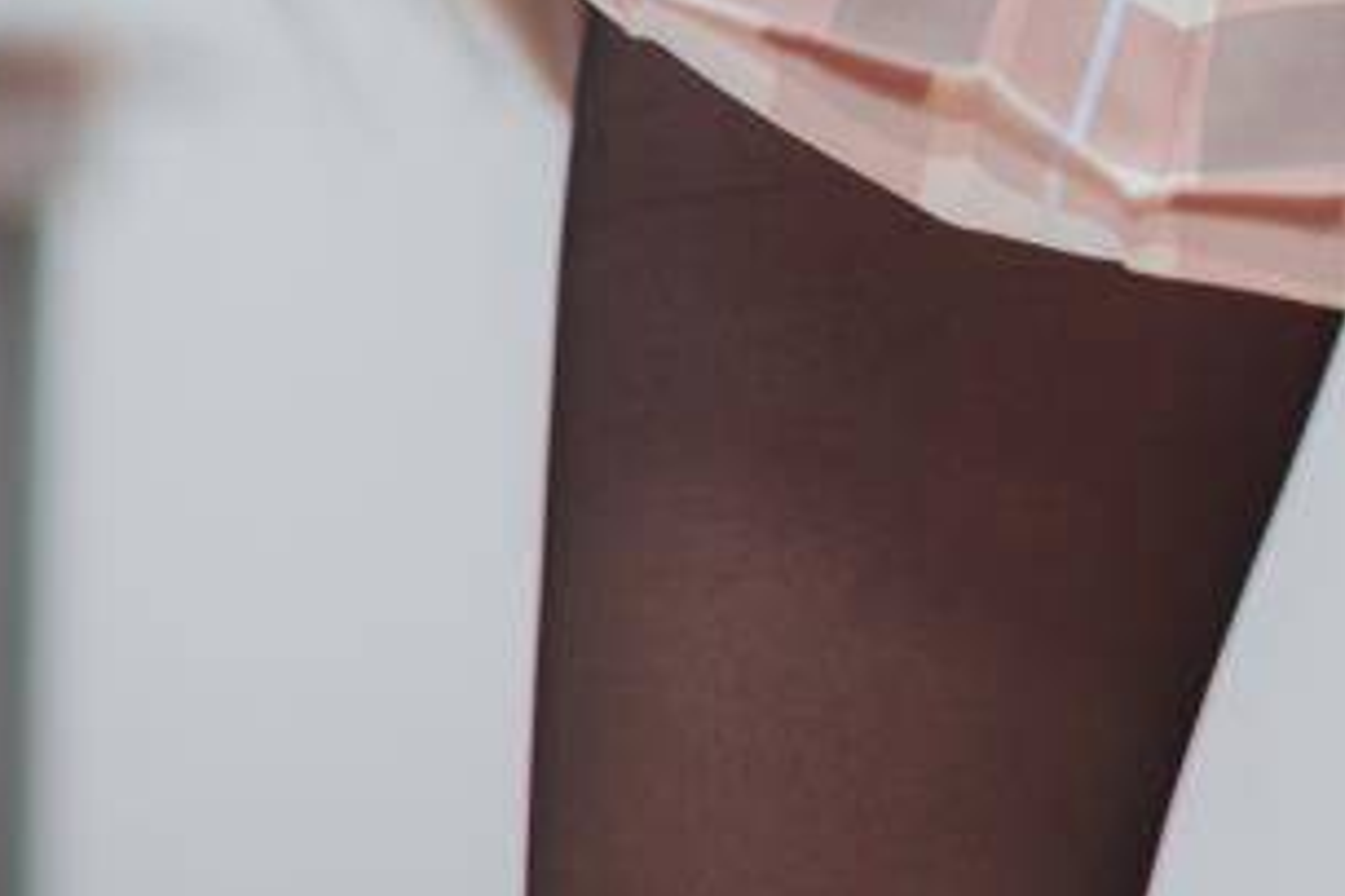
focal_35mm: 251
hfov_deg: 8.2
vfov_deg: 5.5
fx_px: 9372
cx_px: 1429
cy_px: 110
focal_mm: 85
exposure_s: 1/125
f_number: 2.2
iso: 500
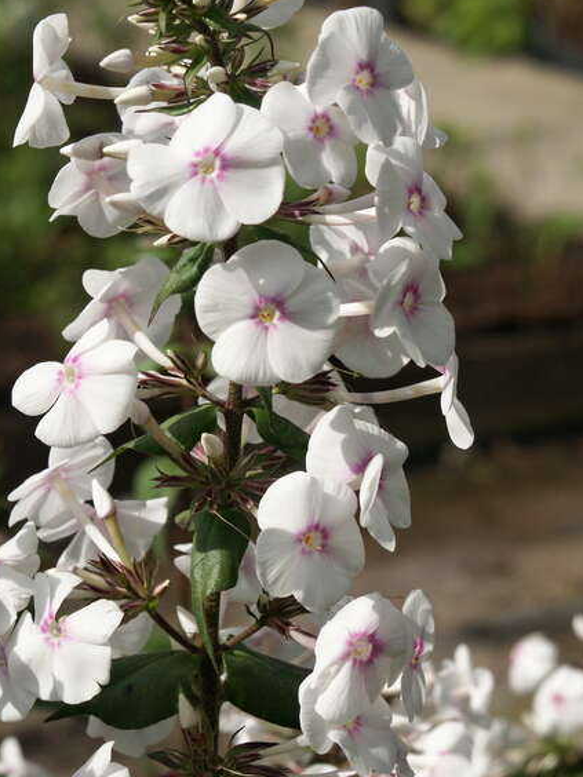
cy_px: 322
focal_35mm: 155
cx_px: 294
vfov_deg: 12.7
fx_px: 3481
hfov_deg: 9.6
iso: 100
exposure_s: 1/1000
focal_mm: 33.12
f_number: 5.6
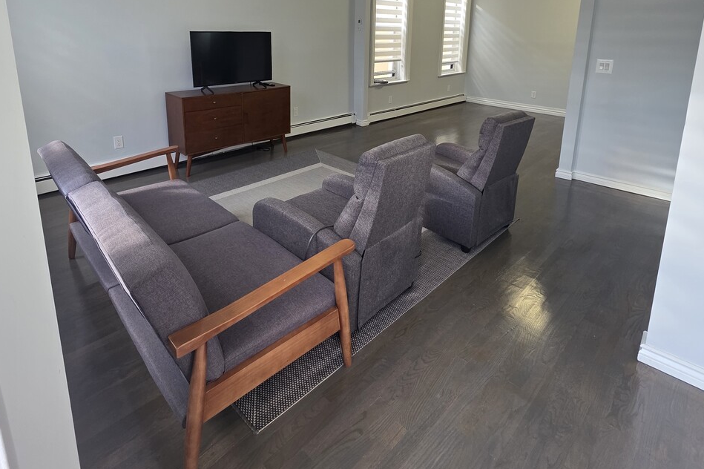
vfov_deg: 60.6
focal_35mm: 19
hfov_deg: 86.9
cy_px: 112
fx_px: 371
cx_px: 338
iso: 125
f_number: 1.9
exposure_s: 1/120
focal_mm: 2.2
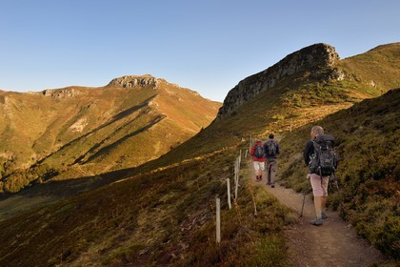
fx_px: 400
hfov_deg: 53.1
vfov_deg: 36.9
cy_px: 134
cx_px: 200
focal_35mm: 36
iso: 200
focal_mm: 36
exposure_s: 1/80
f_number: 18
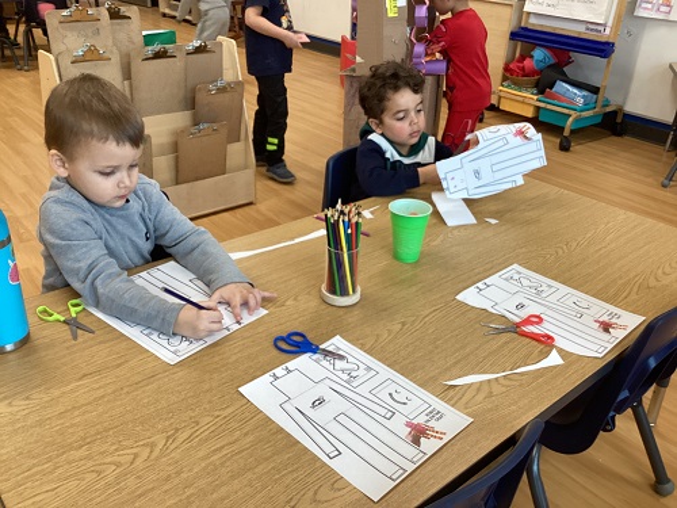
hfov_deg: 58.4
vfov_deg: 45.4
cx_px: 338
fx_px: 606
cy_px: 254
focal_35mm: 31
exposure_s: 1/60
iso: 80
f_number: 2.4
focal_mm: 3.3
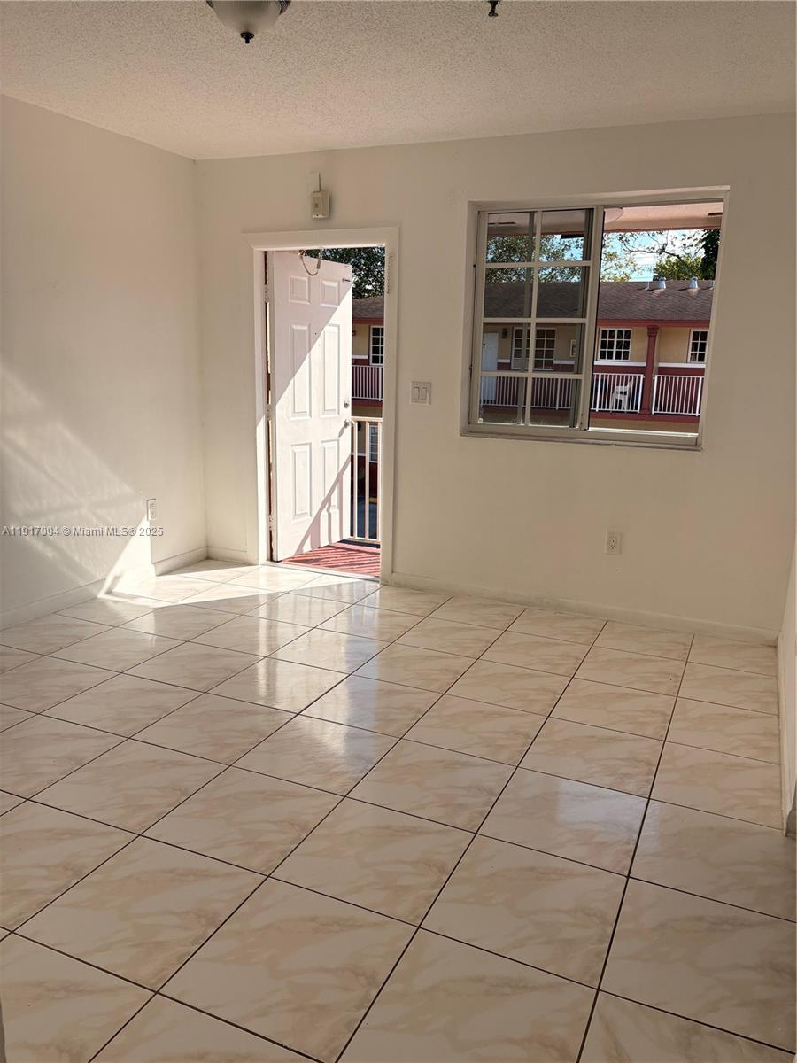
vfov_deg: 67.3
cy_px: 532
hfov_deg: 53.1
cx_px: 398
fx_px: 798
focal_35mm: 26
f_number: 1.6
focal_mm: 5.96
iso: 50
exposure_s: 1/2538
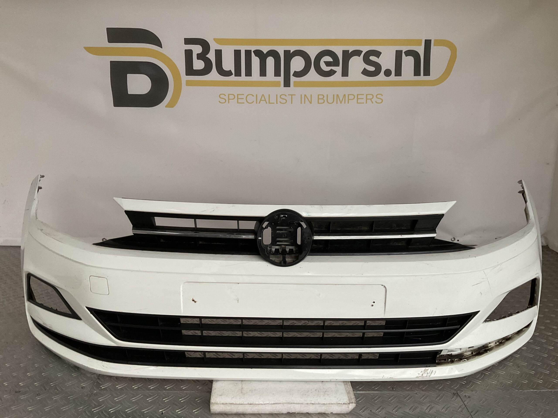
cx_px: 279
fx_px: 467
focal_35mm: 29
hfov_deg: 61.7
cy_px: 209
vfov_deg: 48.2
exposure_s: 1/50
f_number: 1.8
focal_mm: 3
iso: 100
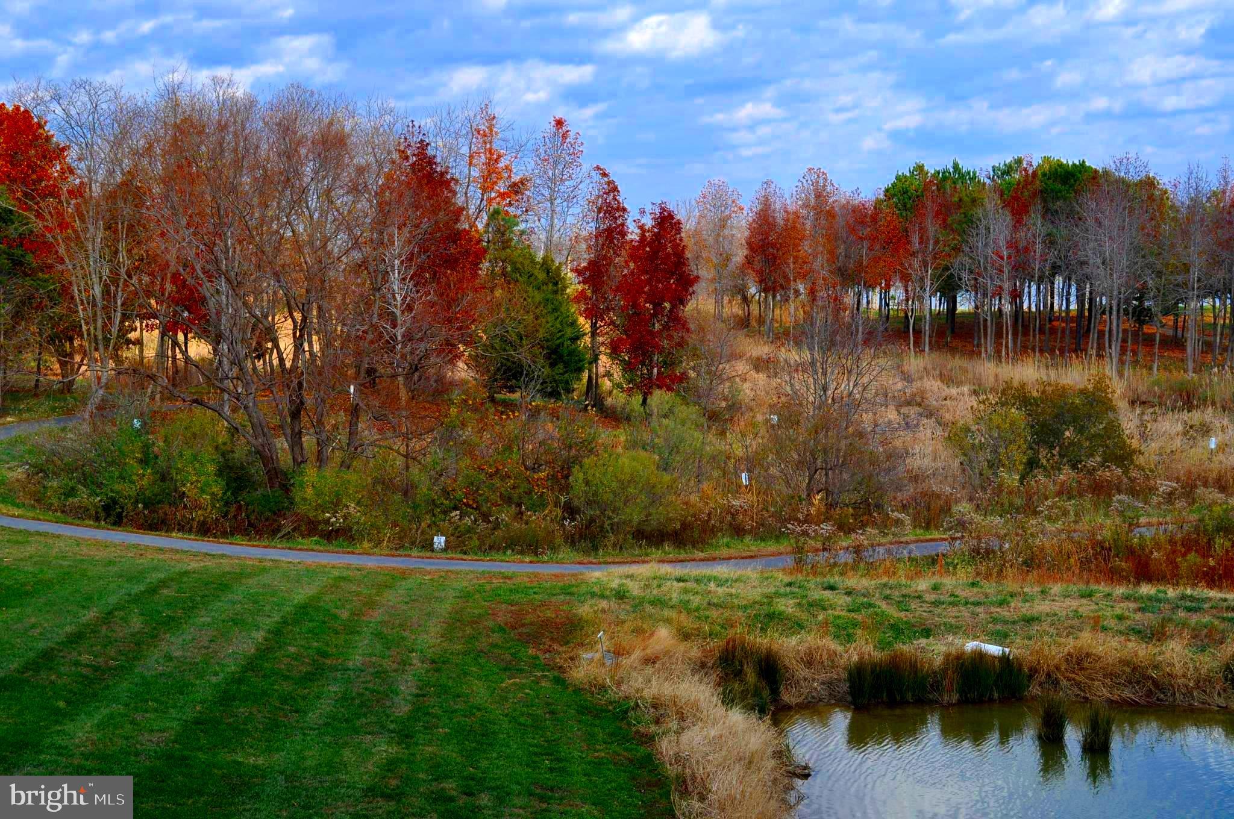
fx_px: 1849
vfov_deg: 25.0
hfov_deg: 36.9
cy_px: 410
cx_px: 617
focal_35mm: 54
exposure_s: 1/320
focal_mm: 36
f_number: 9
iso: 200
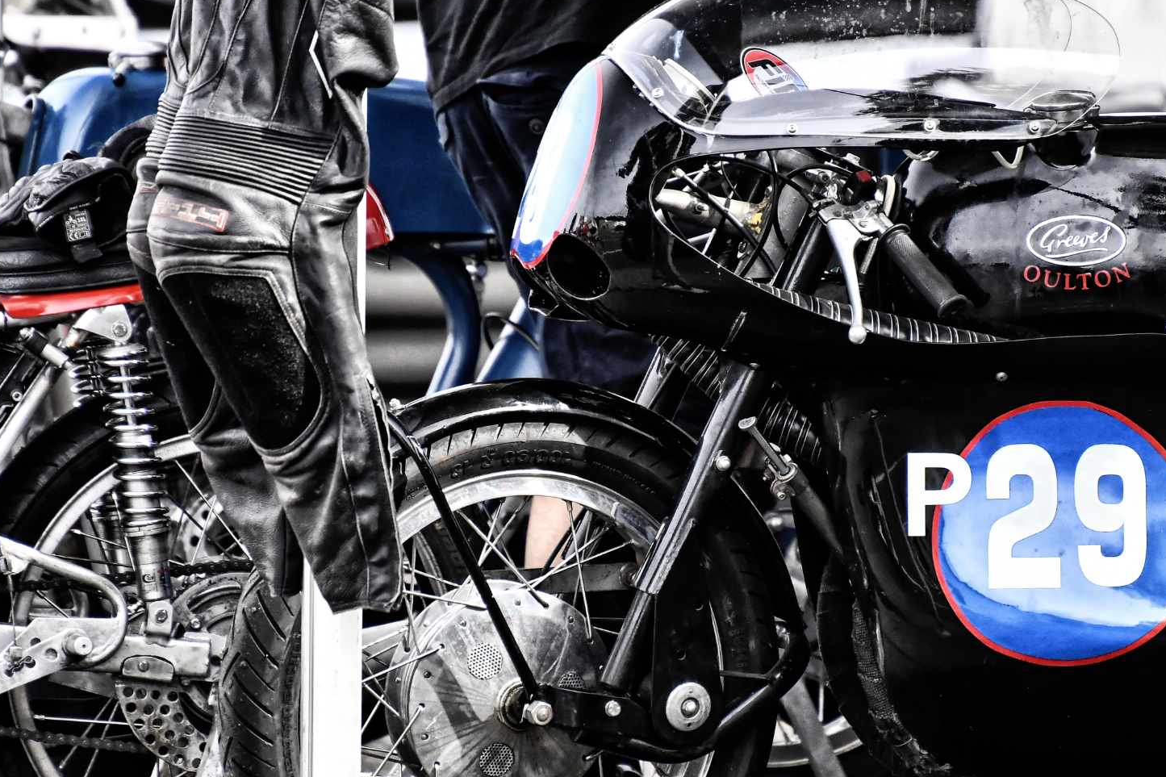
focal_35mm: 789
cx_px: 704
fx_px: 25550
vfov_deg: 1.7
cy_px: 501
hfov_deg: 2.6
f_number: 5.6
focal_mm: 400
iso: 1600
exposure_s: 1/500
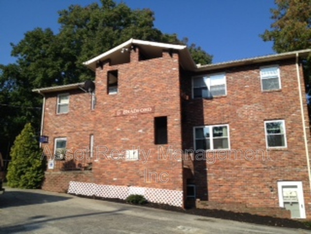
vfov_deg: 40.7
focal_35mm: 35
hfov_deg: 52.6
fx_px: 314
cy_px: 117
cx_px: 156
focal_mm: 4.28
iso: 50
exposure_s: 1/1534
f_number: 2.4
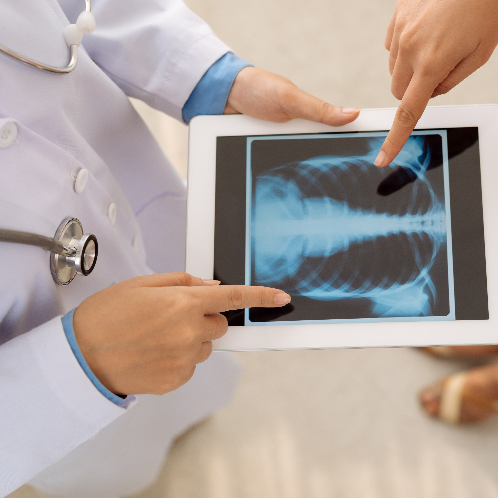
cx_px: 319
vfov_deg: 26.9
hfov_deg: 26.8
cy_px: 249
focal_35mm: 64
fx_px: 1042
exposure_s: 1/125
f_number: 4
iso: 200
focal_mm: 50
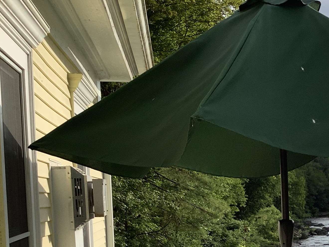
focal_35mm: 72
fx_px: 684
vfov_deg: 19.6
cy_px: 267
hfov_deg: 25.9
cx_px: 315
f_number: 2.4
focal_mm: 3.3
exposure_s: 1/1199
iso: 25
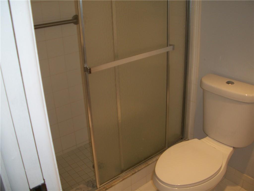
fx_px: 257
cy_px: 96
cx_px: 127
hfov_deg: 52.6
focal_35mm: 35
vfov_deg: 40.7
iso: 80
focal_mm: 6.3
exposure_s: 1/30
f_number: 3.1
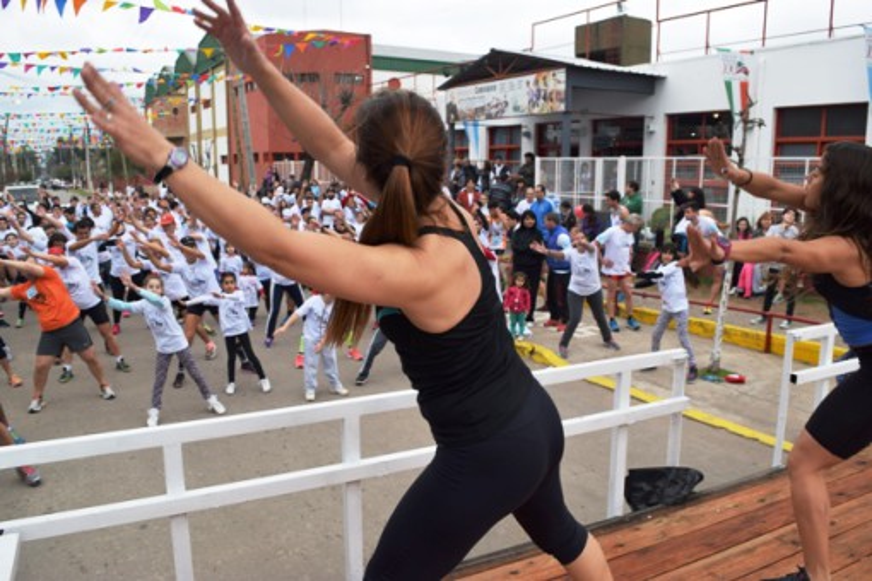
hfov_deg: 67.4
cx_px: 436
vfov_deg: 47.9
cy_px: 290
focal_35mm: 27
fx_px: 654
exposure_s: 1/250
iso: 280
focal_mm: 18
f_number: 8
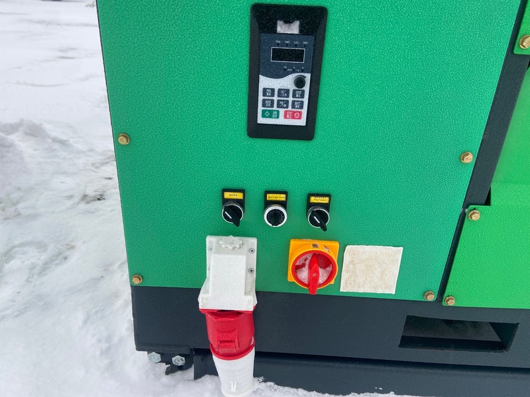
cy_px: 198
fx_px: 398
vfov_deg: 53.1
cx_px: 265
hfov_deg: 67.3
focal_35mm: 26
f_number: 1.8
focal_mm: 4.25
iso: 32
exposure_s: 1/290
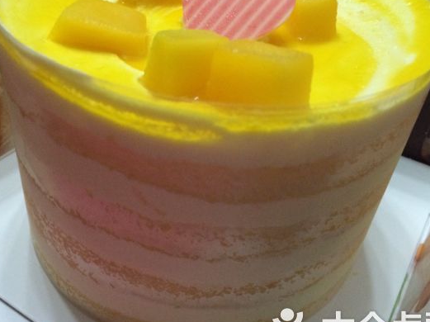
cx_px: 191
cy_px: 154
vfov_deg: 36.8
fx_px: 484
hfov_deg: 47.8
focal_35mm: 39
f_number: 2.2
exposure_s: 1/25
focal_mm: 4.15
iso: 320
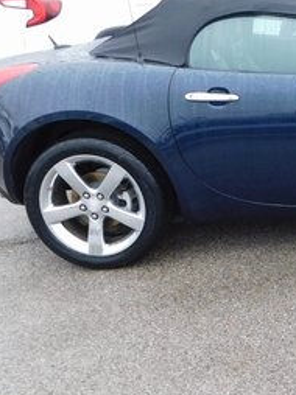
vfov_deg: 33.3
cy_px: 187
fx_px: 662
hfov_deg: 22.9
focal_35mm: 58
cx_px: 368
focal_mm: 4
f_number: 3
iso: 180
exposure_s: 1/30
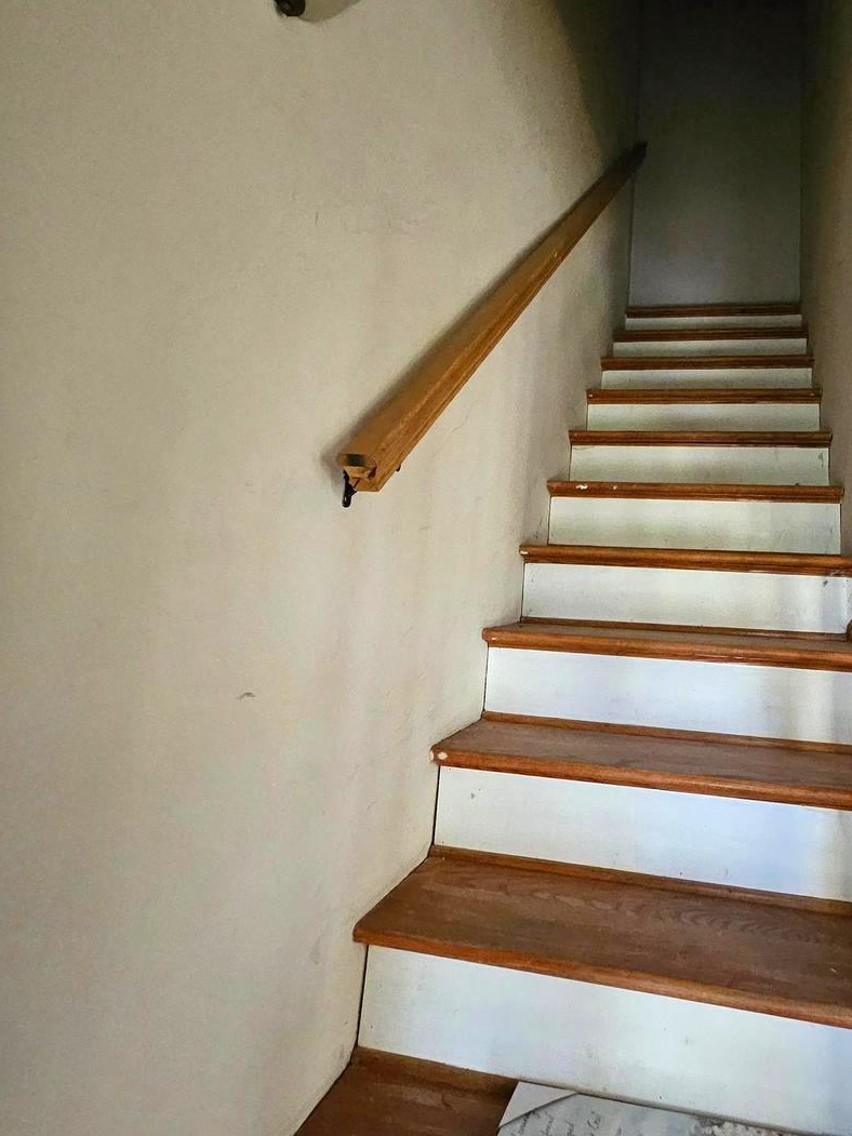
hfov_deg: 65.6
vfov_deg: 83.7
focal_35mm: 19
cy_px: 460
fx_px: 624
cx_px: 609
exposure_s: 1/24
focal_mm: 1.74
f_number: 2.2
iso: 640
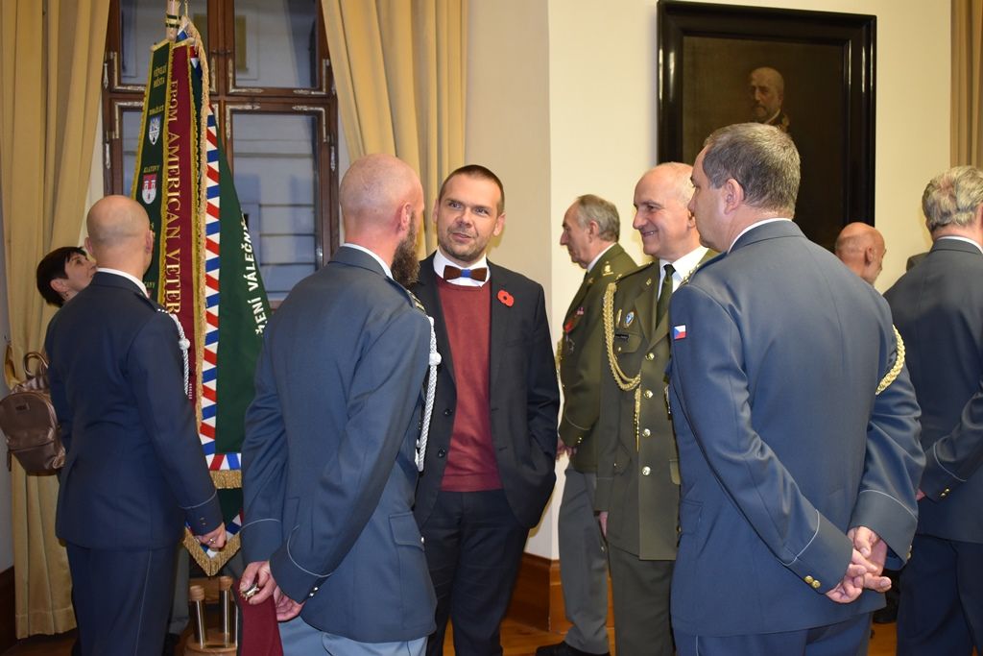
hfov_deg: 47.9
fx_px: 1106
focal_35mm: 40
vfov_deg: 33.0
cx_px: 492
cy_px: 328
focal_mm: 27
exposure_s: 1/60
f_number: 4
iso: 1000
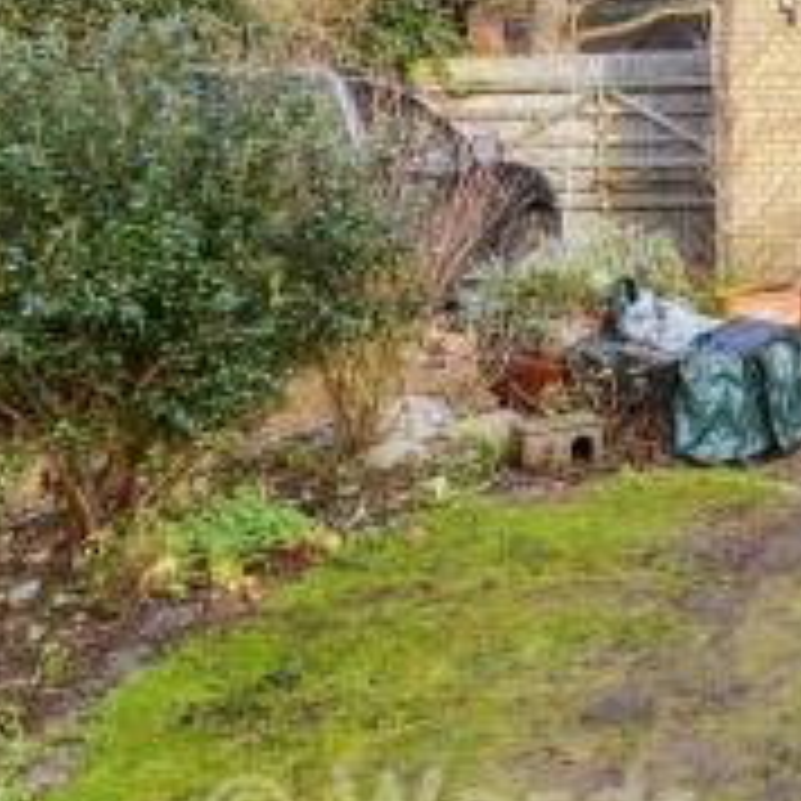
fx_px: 1230
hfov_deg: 27.1
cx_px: 1159
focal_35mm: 47
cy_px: 142
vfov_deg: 34.8
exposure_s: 1/320
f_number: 8
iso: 320
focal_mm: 10
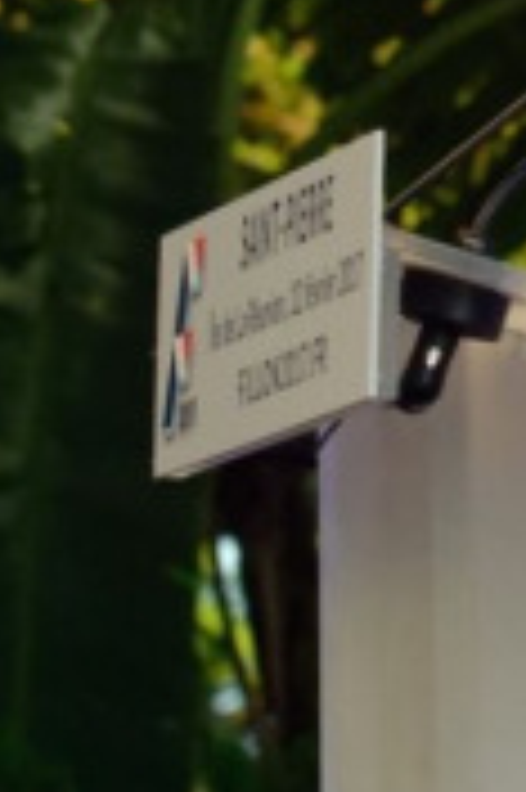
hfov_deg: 2.8
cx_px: 1717
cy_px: -94
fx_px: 10474
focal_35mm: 477
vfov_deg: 4.3
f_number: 5.6
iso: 800
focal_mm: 70
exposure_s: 1/250
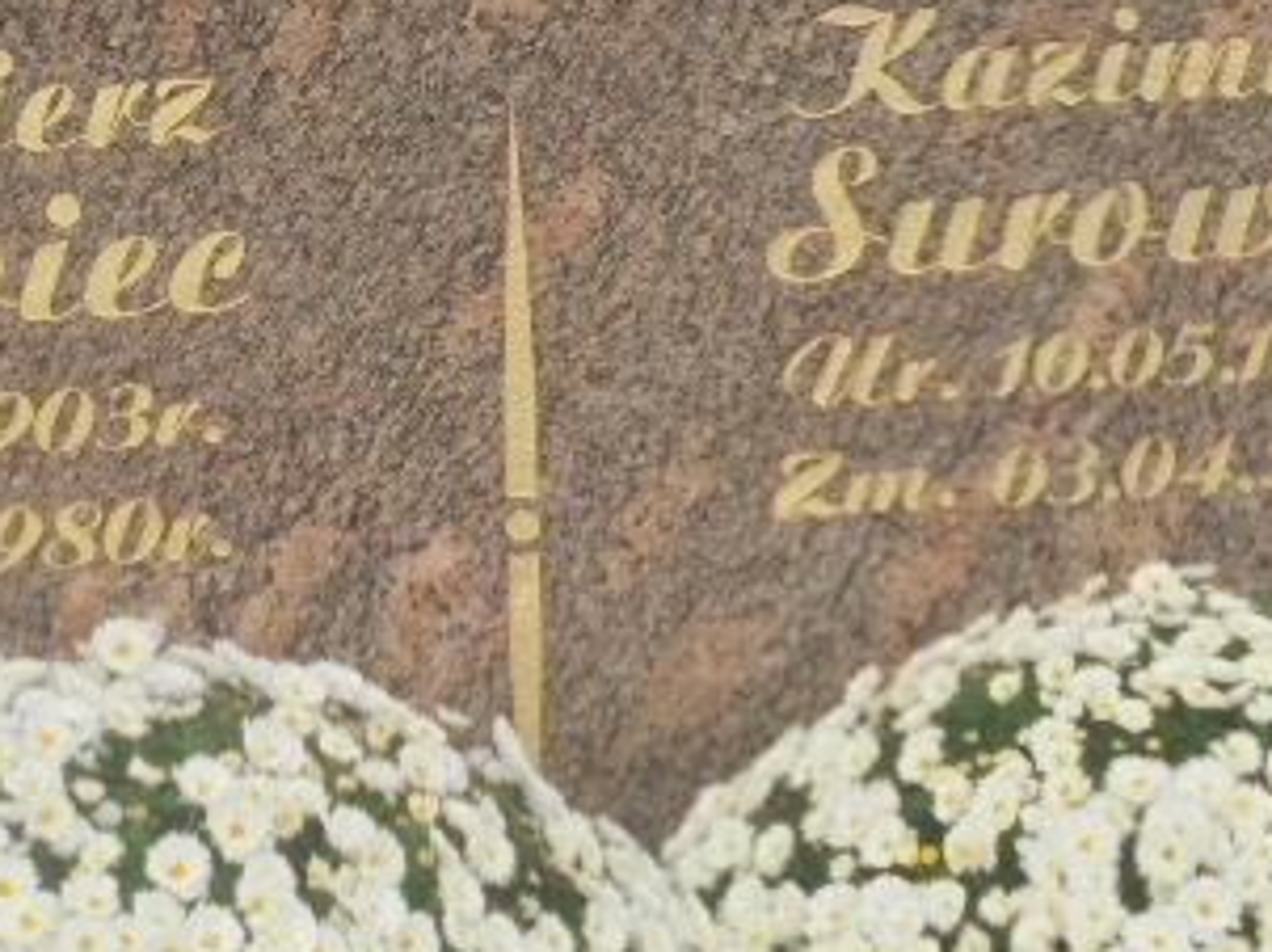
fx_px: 3819
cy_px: -13
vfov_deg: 14.0
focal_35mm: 104
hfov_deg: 18.8
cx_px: 379
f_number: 4.8
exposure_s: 1/125
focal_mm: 8.9
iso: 100
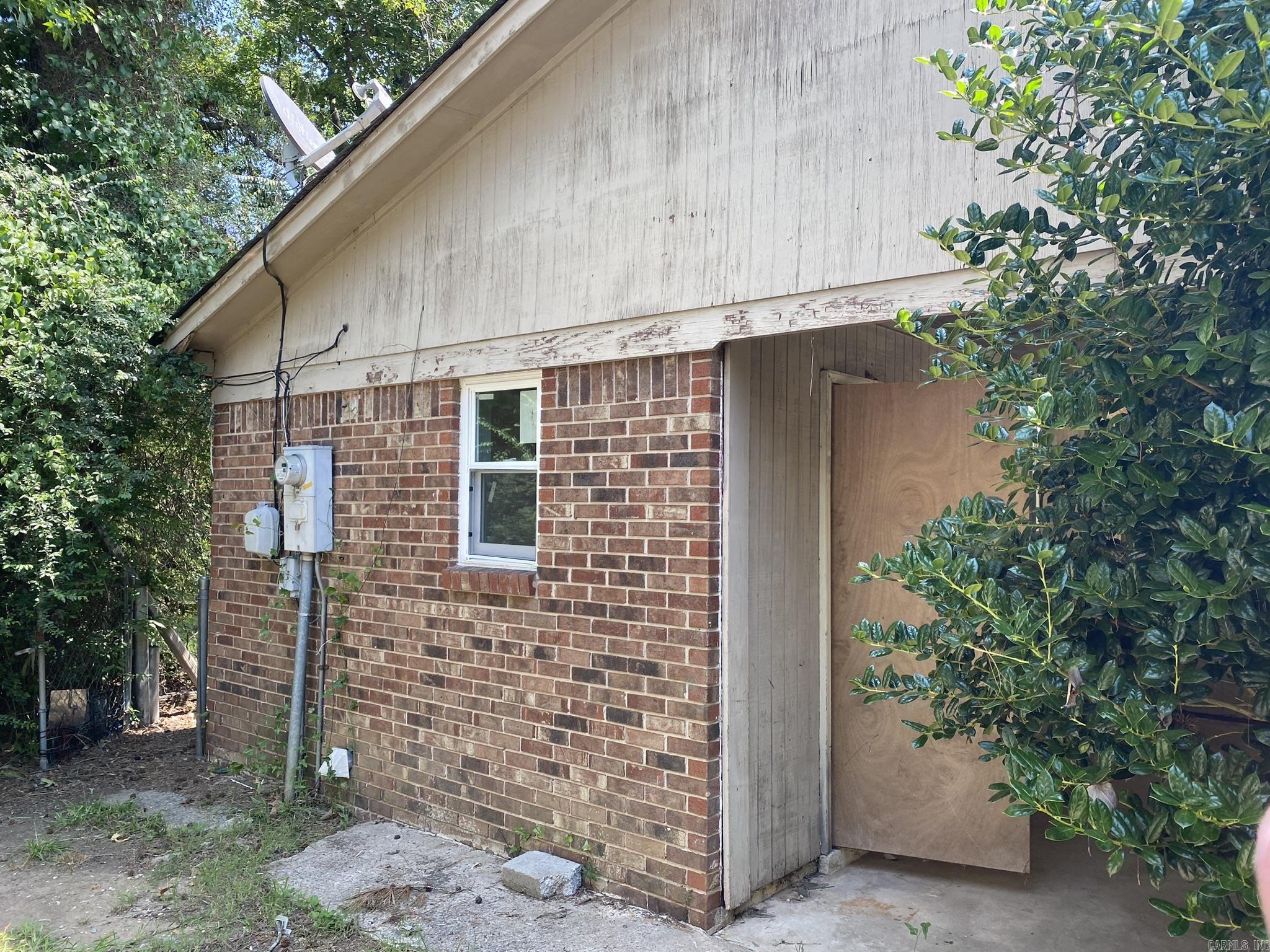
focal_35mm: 26
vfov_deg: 53.1
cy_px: 476
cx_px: 635
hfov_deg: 67.3
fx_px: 954
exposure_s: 1/226
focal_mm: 4.25
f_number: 1.8
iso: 32
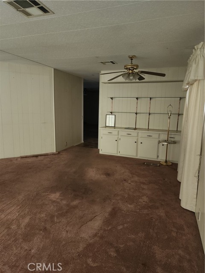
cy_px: 136
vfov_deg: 73.9
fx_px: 182
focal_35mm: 23
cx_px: 102
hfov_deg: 58.9
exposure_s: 1/30
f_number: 1.8
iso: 100
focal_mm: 6.4
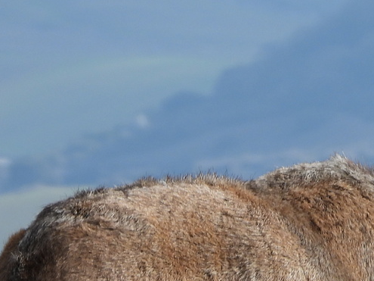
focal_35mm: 1212
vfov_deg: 1.2
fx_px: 13092
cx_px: 355
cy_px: 256
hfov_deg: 1.6
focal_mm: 71.9
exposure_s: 1/500
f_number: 5
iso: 100
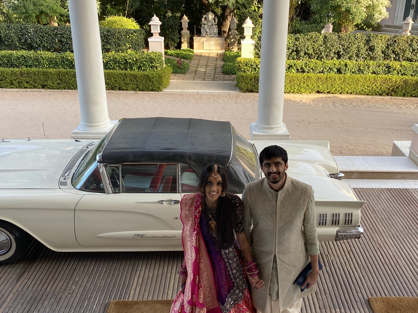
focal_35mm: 35
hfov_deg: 52.4
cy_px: 154
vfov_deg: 40.7
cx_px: 243
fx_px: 423
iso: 32
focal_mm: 4.25
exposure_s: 1/150
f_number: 1.8
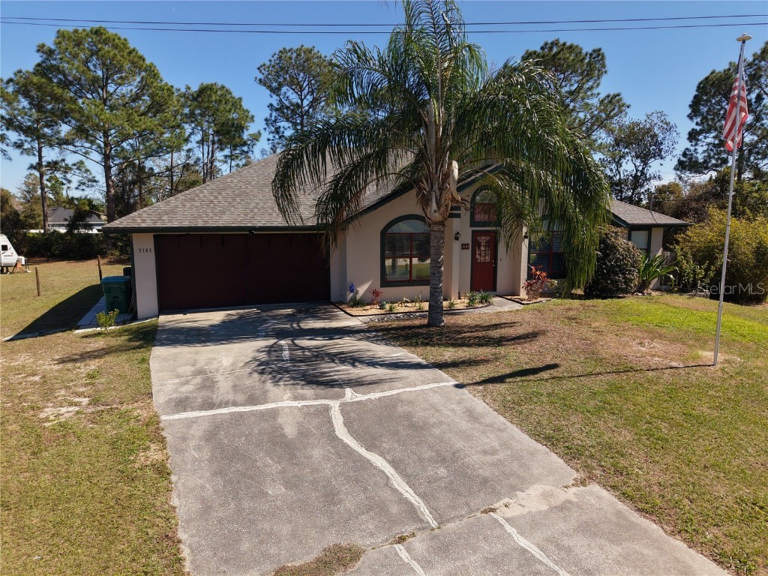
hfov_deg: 71.6
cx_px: 384
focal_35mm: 24
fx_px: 532
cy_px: 288
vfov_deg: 56.8
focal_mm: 8.67
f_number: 1.8
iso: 100
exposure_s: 1/80
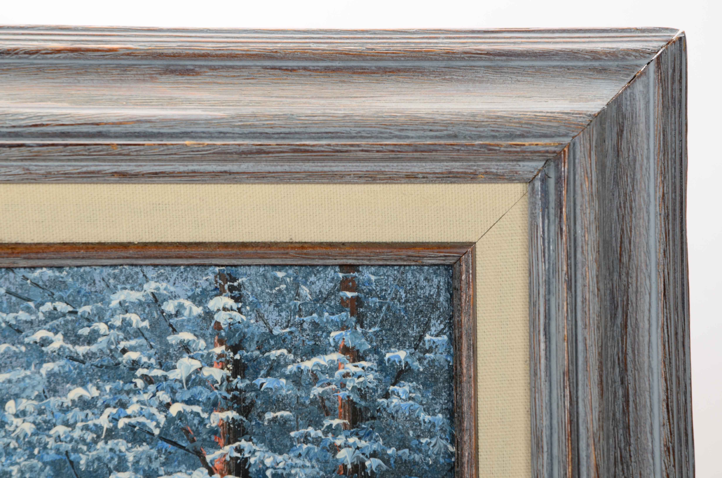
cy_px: 239
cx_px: 361
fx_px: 3152
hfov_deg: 13.1
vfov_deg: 8.7
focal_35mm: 158
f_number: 14
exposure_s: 1/160
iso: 200
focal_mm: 105
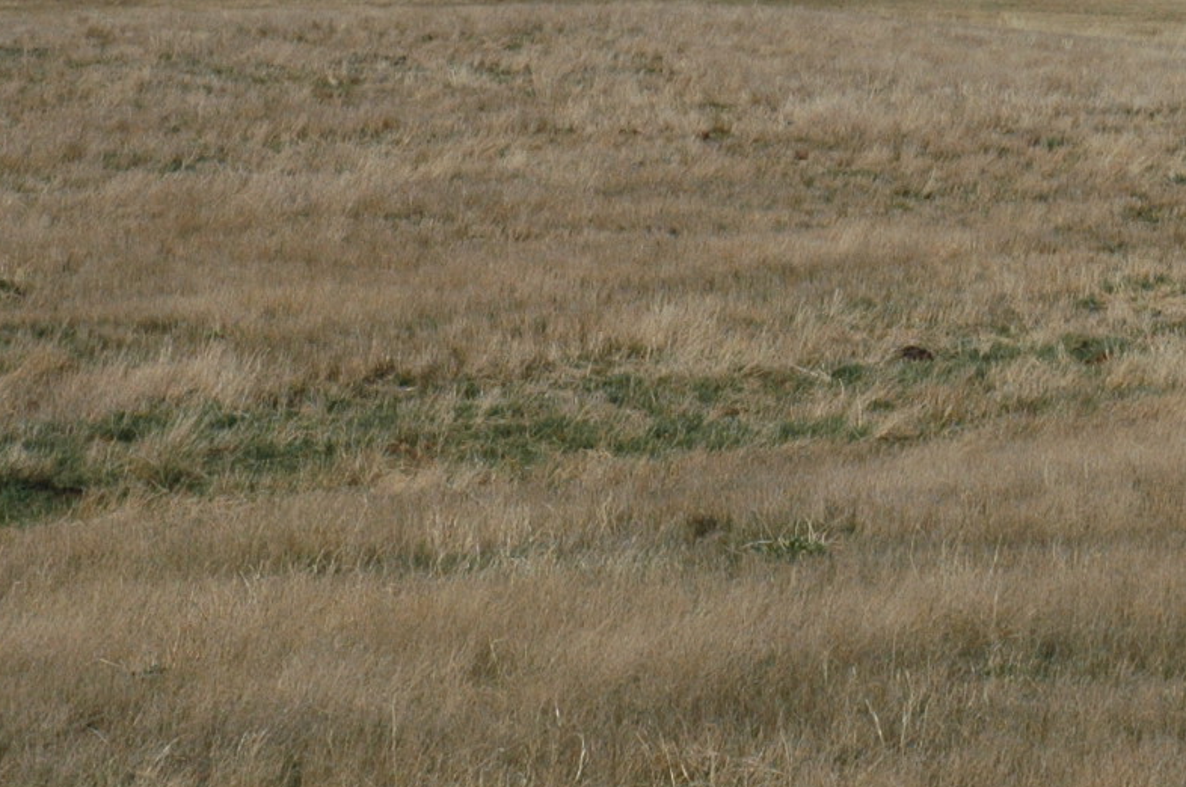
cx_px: 1355
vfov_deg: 7.9
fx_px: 5626
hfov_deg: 11.8
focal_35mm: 171
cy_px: -145
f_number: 10
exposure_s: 1/400
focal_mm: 40
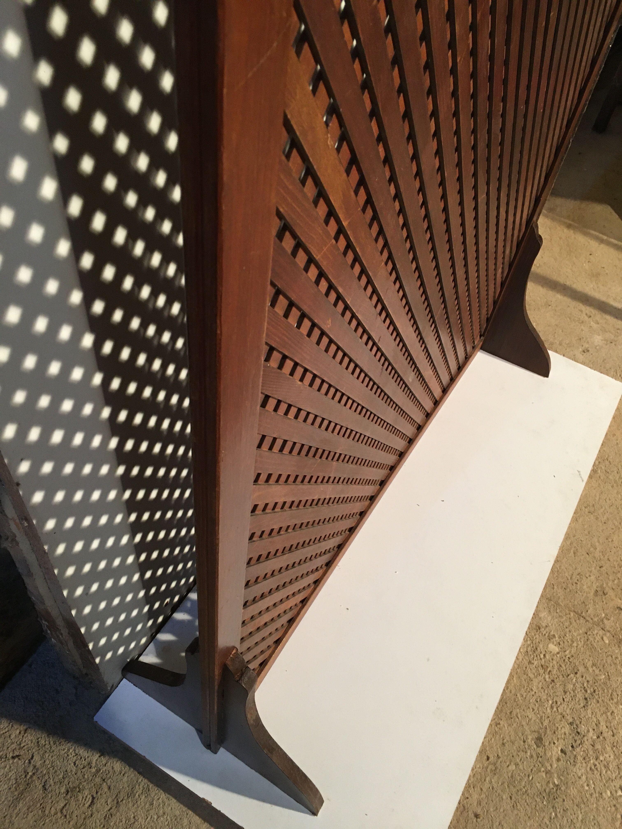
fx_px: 695
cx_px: 311
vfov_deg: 61.7
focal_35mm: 29
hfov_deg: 48.2
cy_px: 414
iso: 200
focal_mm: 4.15
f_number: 2.2
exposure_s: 1/33
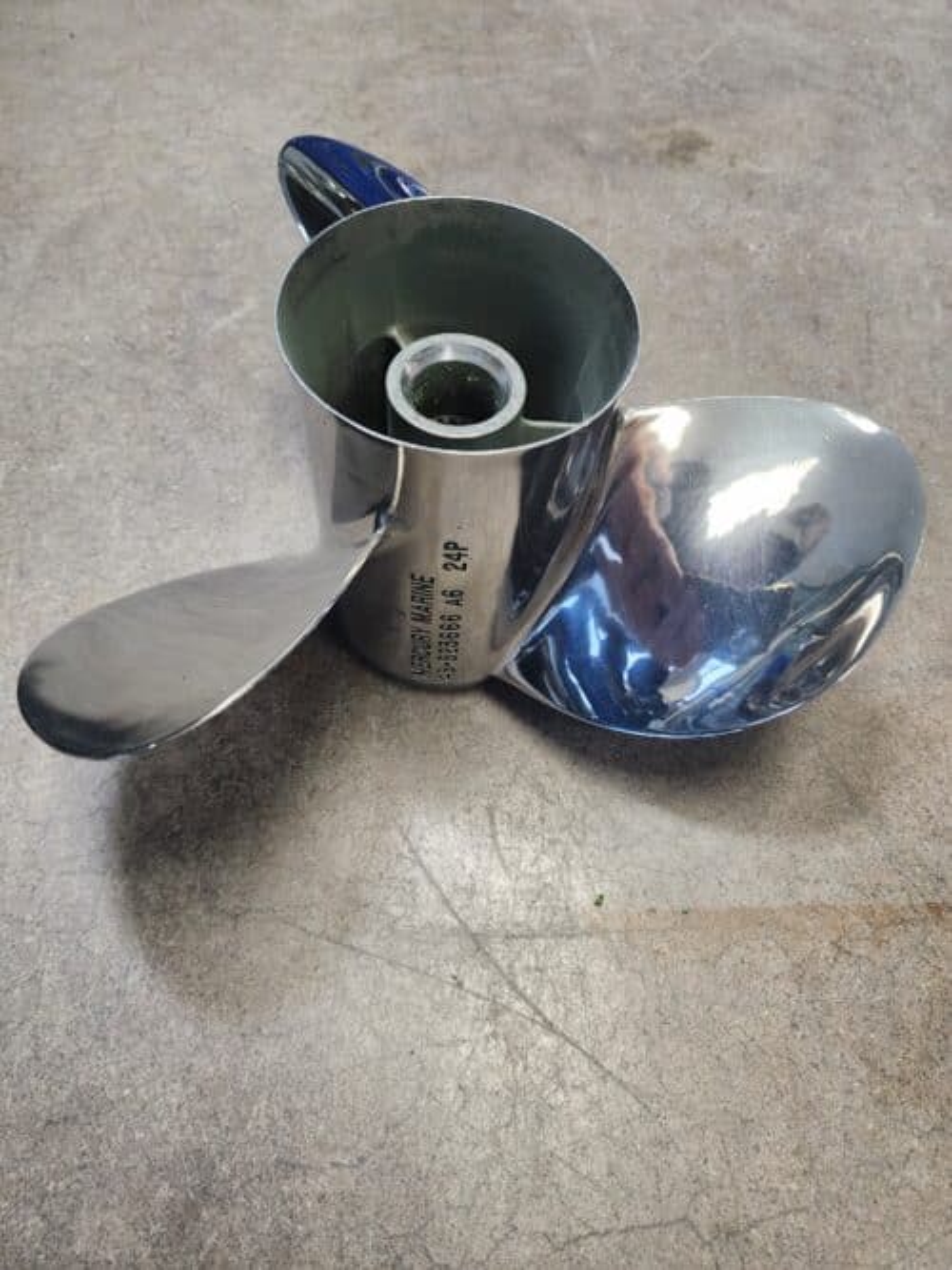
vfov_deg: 73.9
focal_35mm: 23
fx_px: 844
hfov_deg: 58.9
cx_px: 476
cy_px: 635
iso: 640
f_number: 1.8
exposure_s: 1/120
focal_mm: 6.4
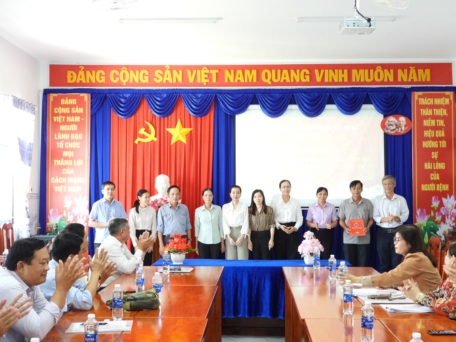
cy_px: 171
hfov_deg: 42.9
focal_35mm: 44
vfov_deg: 32.9
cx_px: 228
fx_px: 580
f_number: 3.2
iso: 400
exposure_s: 1/30
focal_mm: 7.9
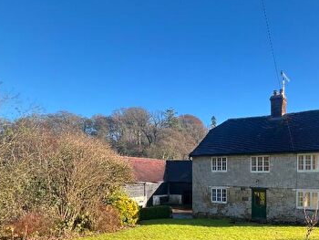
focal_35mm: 26
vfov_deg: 50.0
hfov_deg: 58.8
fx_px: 240
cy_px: 192
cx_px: 279
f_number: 1.8
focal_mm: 1.57
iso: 32
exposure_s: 1/415
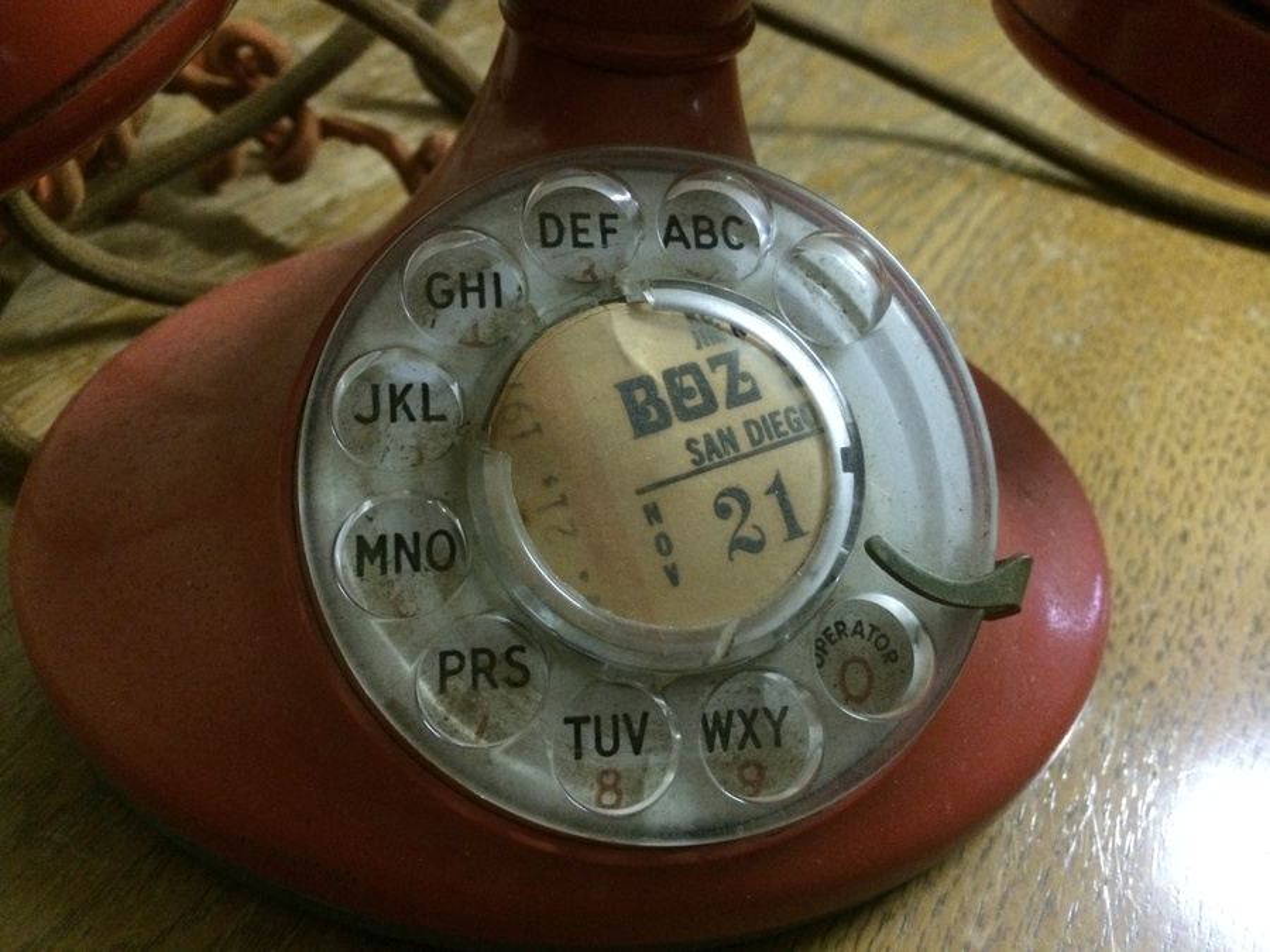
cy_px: 476
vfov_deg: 46.8
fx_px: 1101
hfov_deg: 60.0
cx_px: 635
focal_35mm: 30
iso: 500
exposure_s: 1/15
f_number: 2.2
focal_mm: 4.12
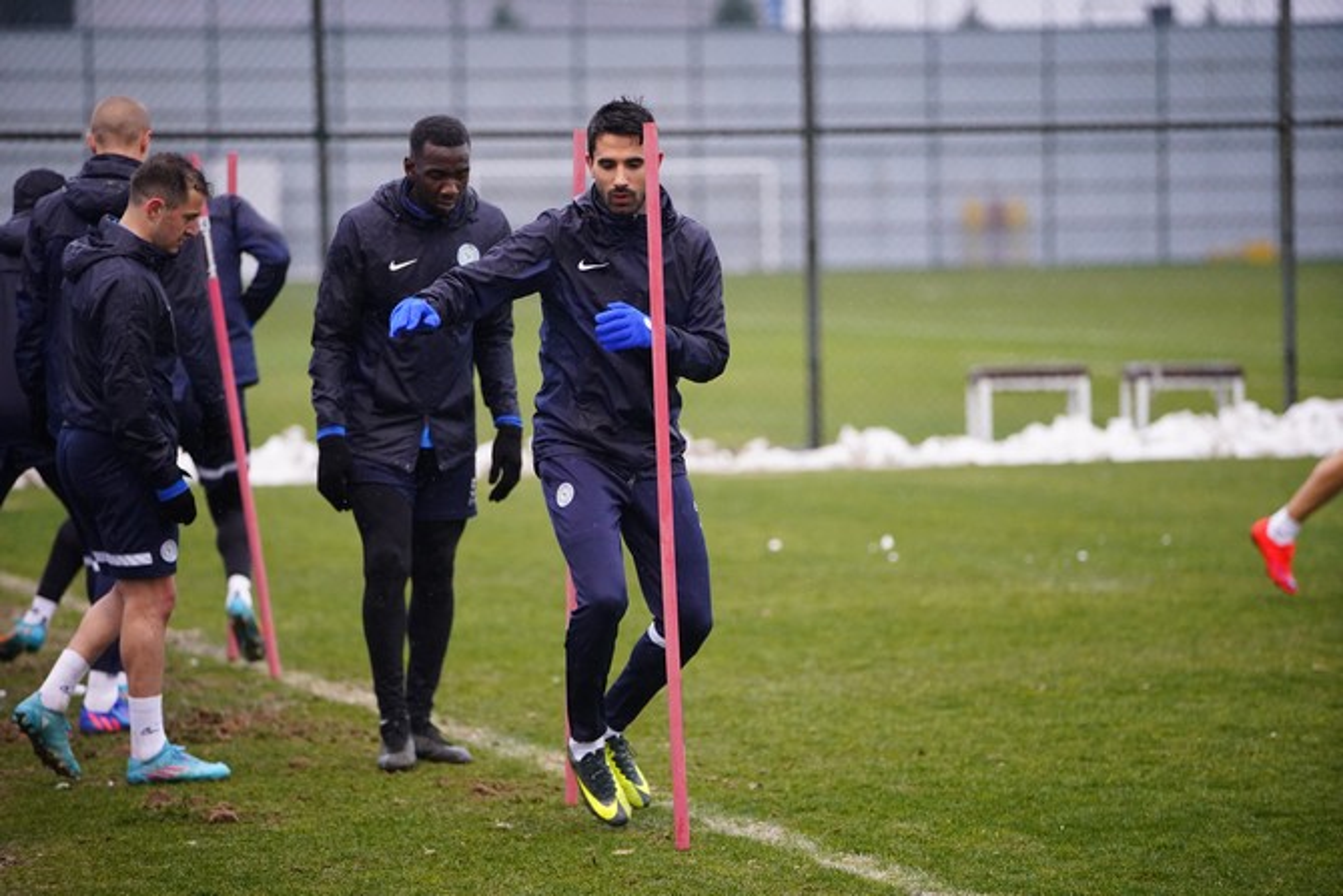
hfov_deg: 12.2
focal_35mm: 168
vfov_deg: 8.2
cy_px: 448
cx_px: 672
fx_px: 6268
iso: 3200
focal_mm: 168
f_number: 2.8
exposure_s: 1/1000
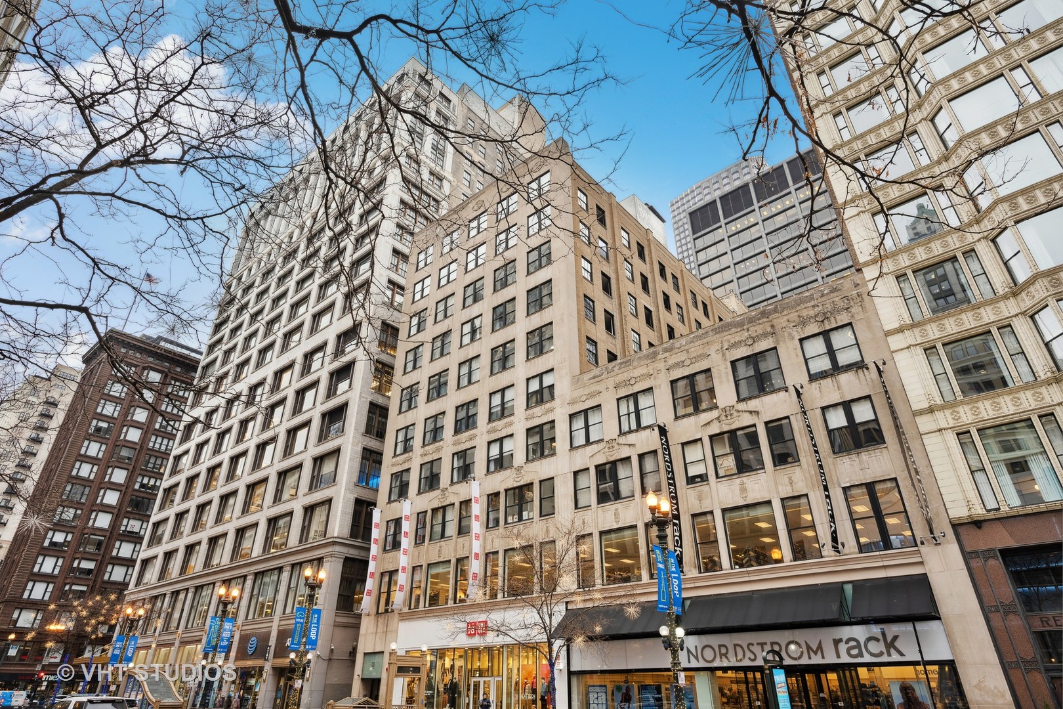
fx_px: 576
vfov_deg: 63.2
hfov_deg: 85.4
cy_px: 354
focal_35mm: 20
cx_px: 532
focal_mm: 19.5
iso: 200
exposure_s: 1/20
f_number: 9.5
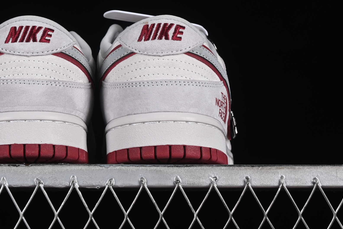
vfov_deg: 10.4
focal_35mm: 132
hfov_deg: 15.5
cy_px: 42
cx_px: 104
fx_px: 1258
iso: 160
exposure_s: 1/80
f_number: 8
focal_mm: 50
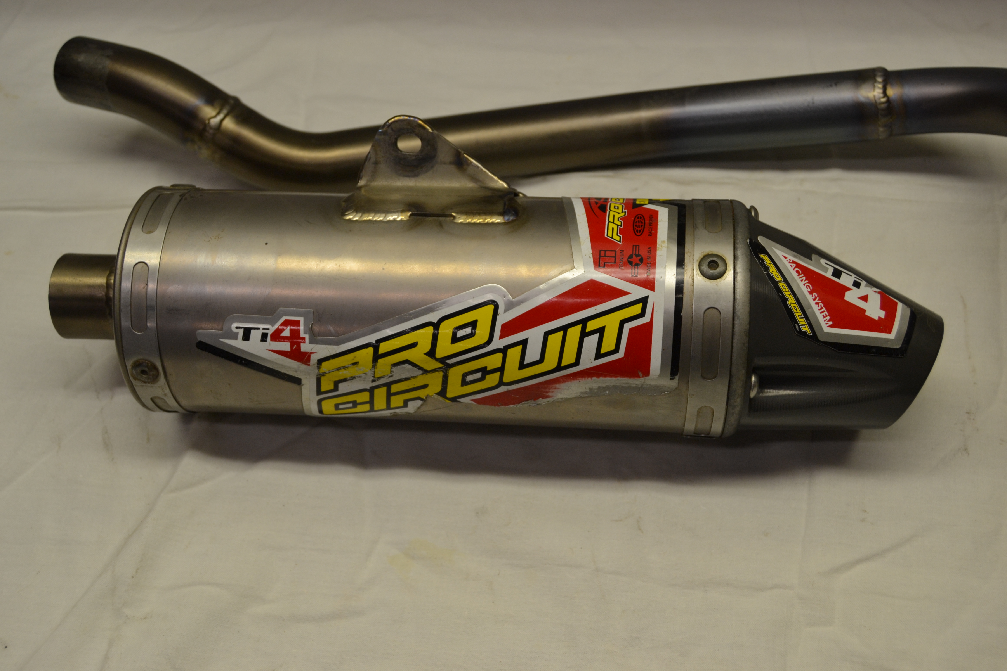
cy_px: 336
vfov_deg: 29.9
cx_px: 504
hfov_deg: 43.6
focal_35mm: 45
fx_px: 1259
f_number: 5.6
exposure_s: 1/125
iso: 360
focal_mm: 30
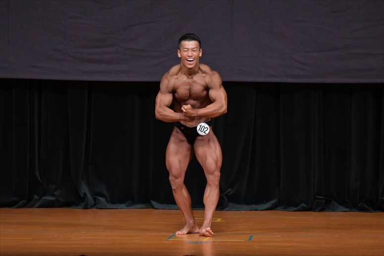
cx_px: 192
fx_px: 3039
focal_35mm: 285
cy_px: 128
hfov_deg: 7.2
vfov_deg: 4.8
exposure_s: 1/400
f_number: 5.6
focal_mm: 190
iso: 4000
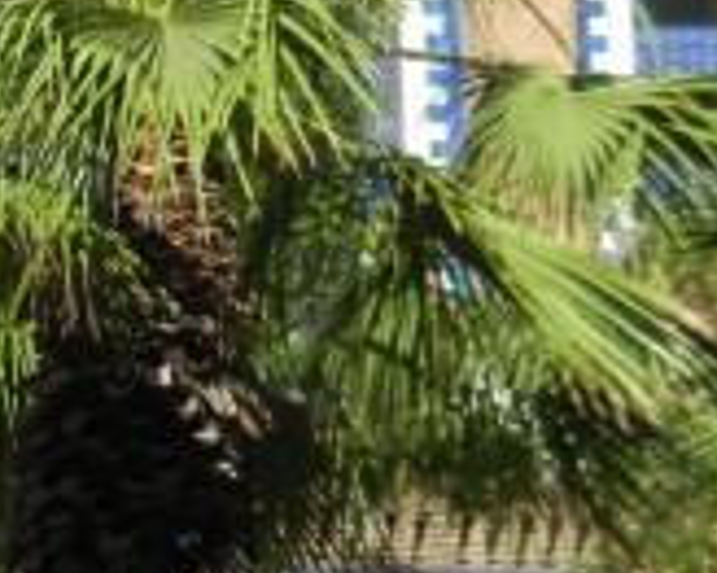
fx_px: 2905
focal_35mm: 137
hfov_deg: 13.9
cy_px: 39
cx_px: 61
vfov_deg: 11.2
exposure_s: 1/910
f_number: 3.5
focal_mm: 5.4
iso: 160
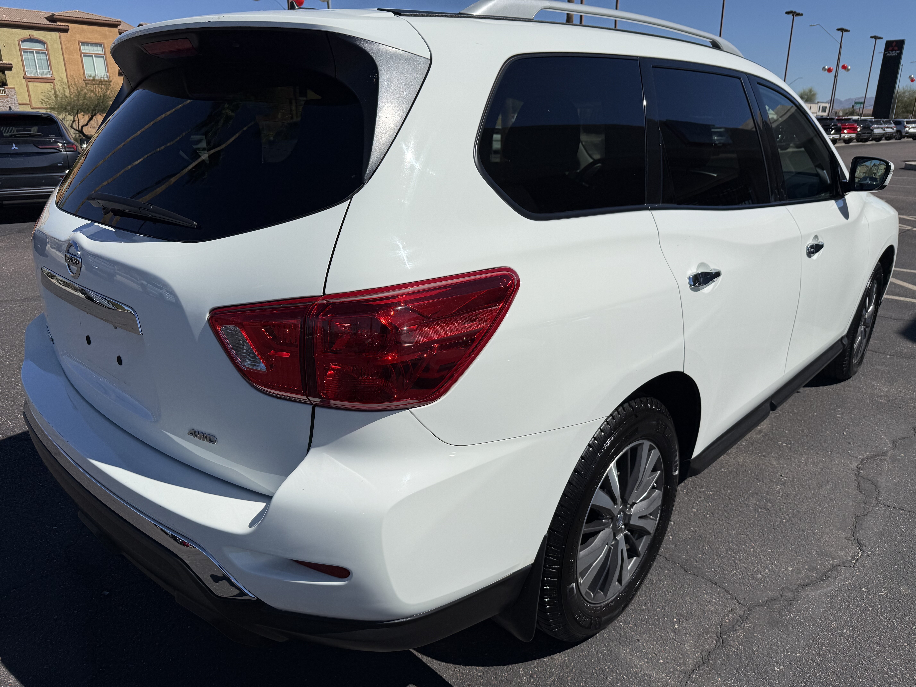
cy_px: 344
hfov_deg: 71.6
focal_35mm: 24
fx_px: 635
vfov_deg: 56.8
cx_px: 458
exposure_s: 1/14286
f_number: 1.78
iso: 64
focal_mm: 6.76
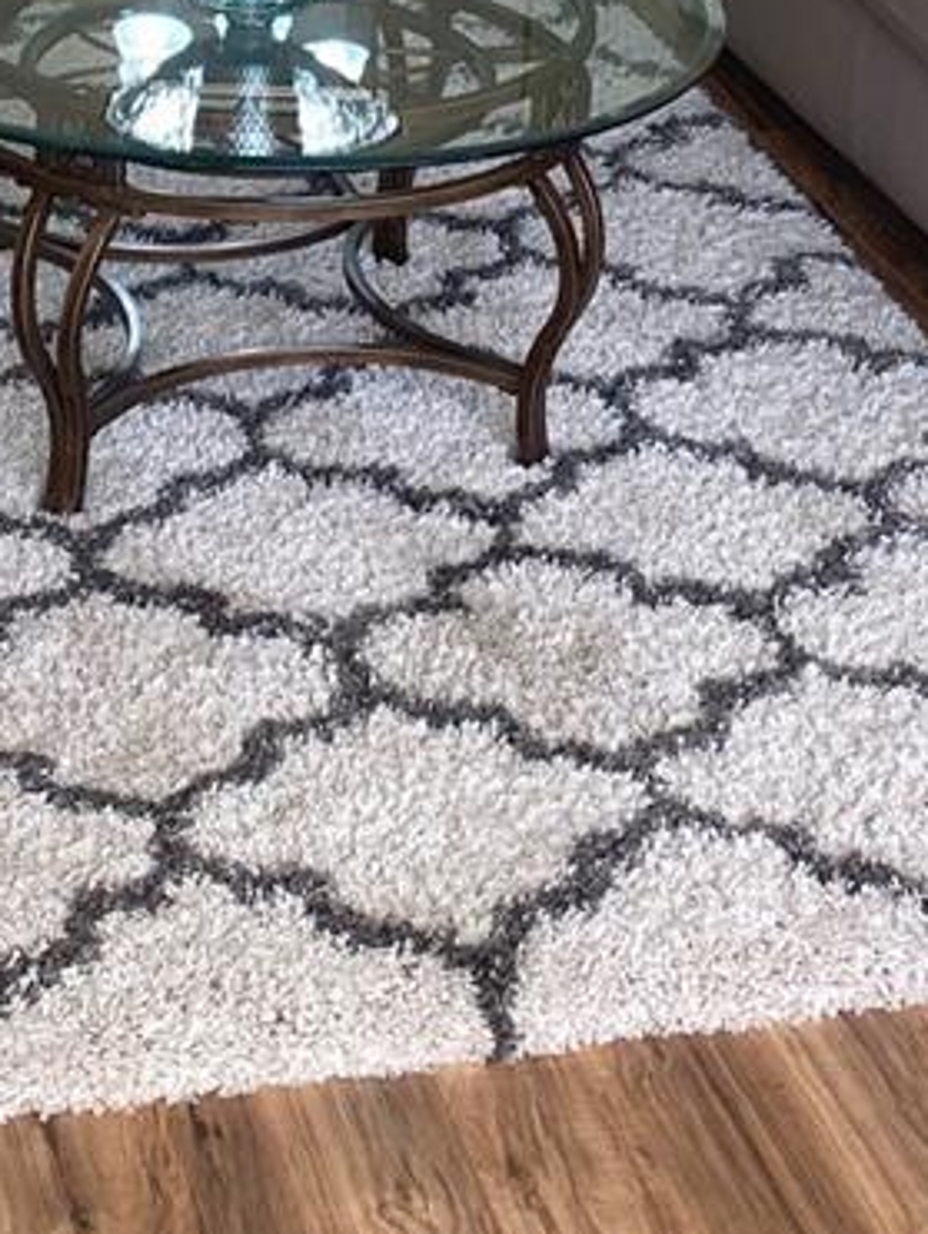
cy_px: -446
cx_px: 366
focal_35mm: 84
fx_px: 2997
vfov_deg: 20.8
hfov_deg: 17.6
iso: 40
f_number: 1.8
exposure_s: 1/120
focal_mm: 4.25
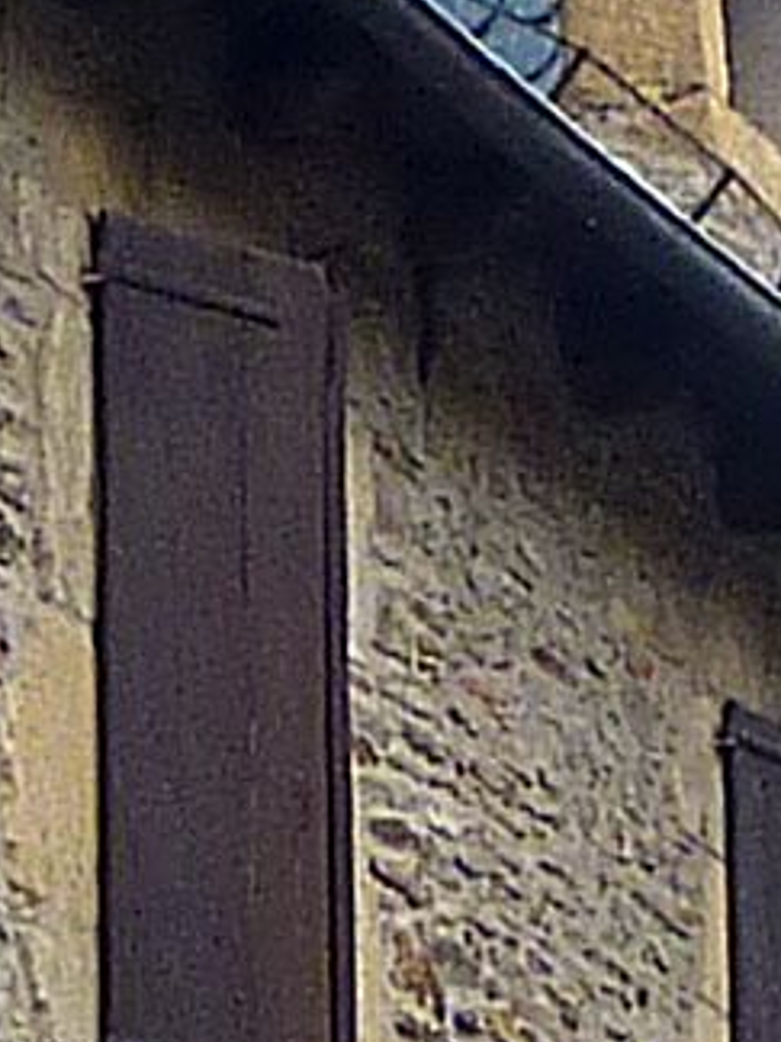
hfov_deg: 3.1
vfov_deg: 4.1
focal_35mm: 480
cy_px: 2274
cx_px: 1122
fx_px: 14440
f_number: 3.7
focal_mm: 6.9
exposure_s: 1/50
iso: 80
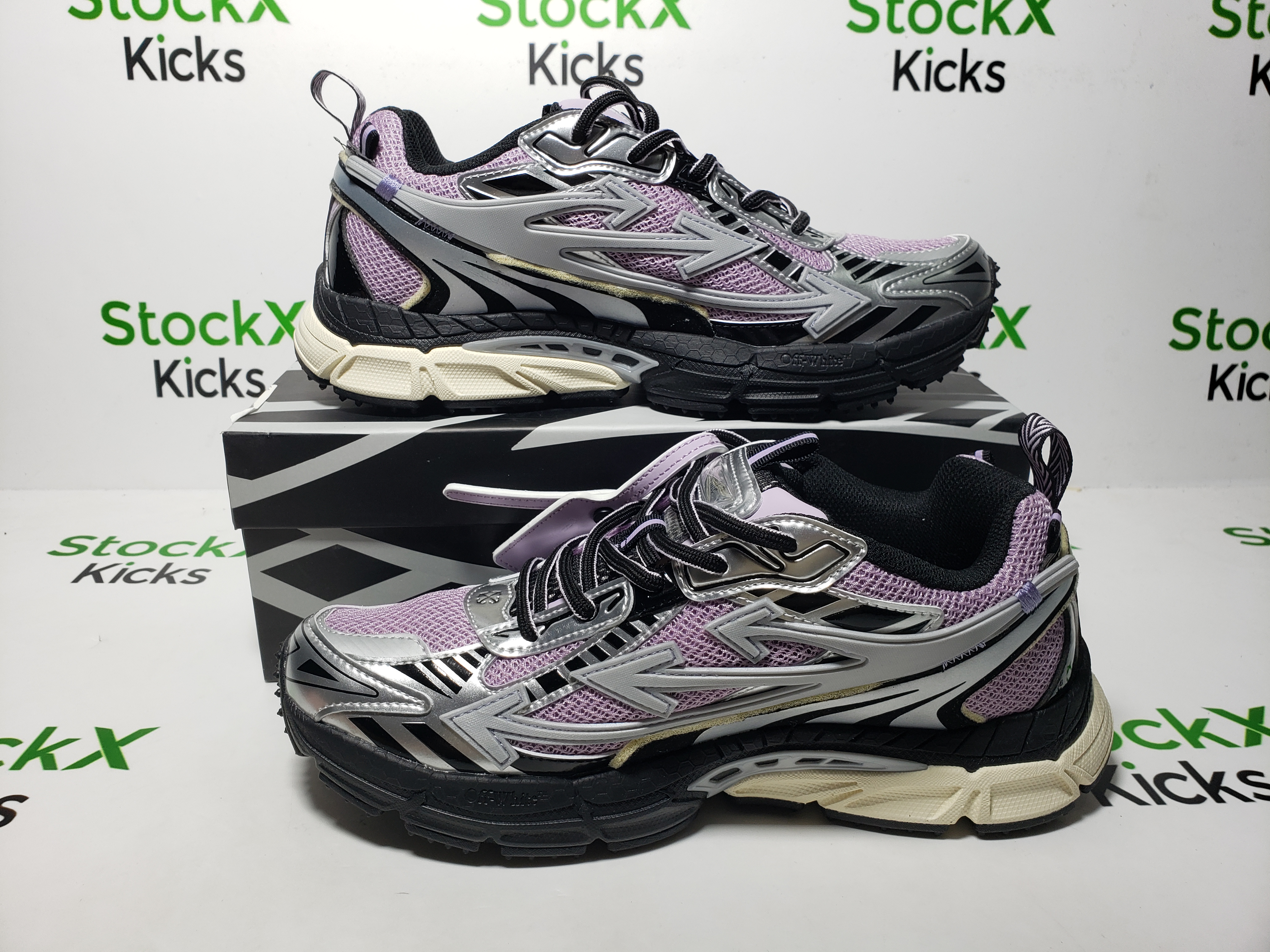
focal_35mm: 26
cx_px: 635
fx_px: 954
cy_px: 476
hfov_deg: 67.3
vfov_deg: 53.1
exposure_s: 1/161
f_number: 2.4
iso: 50
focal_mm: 4.3
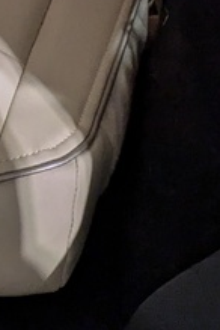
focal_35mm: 68
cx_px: -261
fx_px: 623
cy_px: -200
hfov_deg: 14.9
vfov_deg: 22.6
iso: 170
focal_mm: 1.83
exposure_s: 1/25
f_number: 2.2
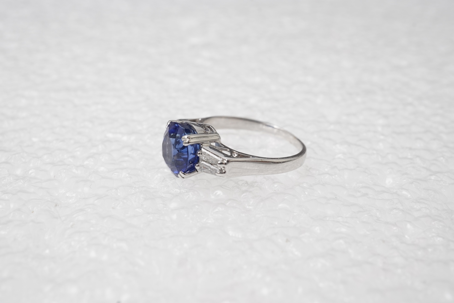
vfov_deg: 29.9
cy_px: 152
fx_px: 567
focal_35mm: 45
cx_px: 227
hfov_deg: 43.6
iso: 400
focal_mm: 30
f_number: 20
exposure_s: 1/125
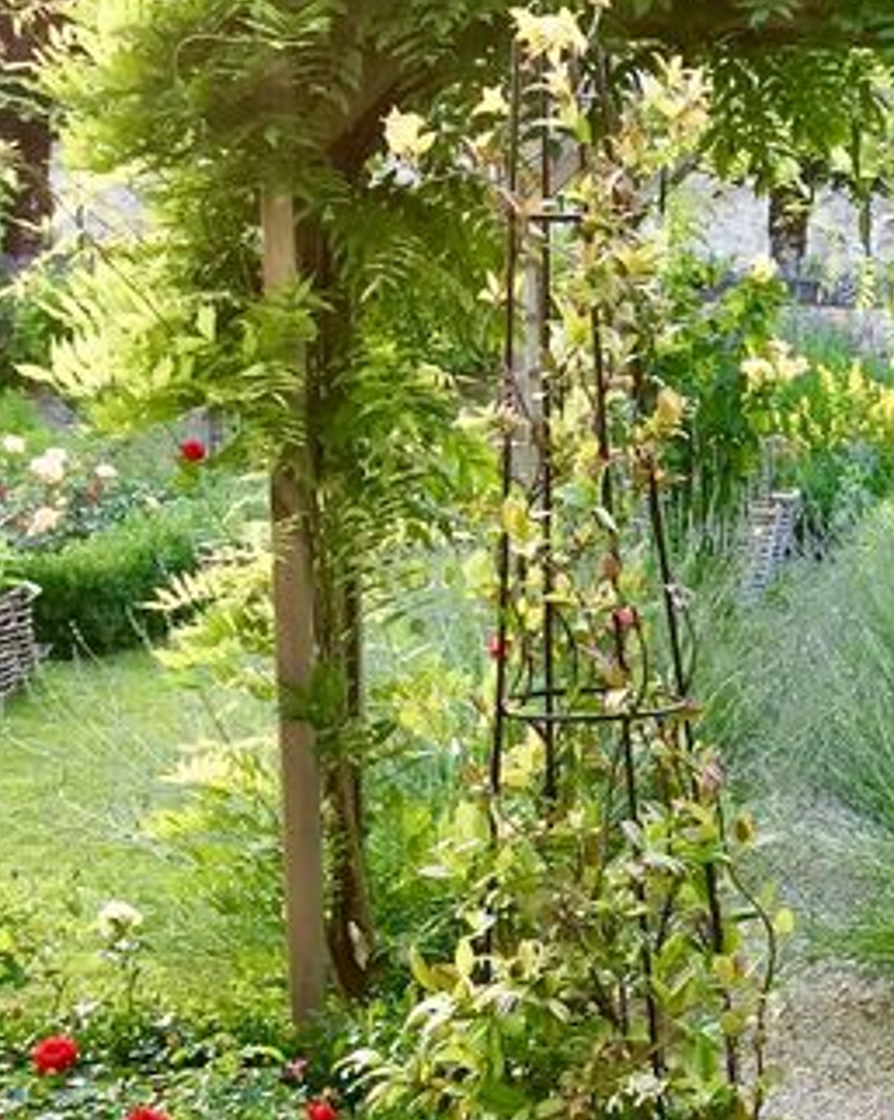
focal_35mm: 88
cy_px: 779
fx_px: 2915
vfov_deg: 21.6
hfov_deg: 15.8
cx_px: 1391
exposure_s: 1/100
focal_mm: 4.15
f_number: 2.2
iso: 50
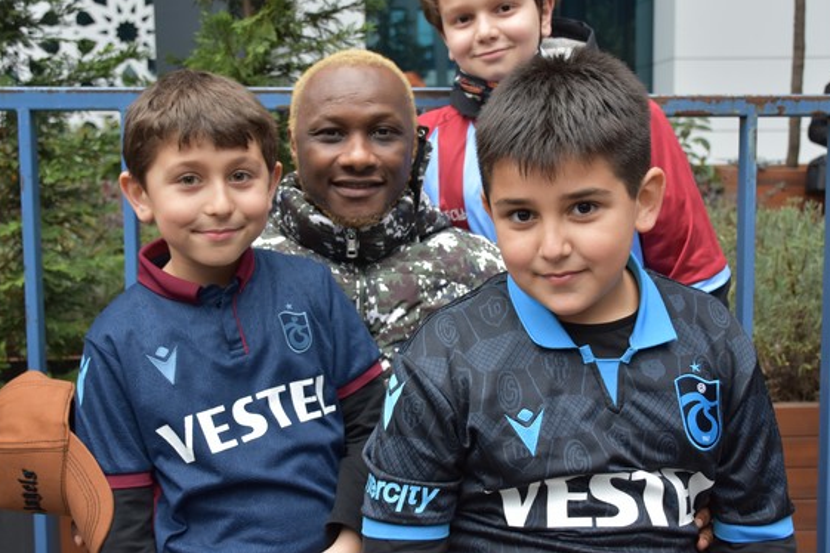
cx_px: 425
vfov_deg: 31.2
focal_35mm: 43
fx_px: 991
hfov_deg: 45.4
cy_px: 246
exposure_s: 1/80
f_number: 4.5
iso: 800
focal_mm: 24
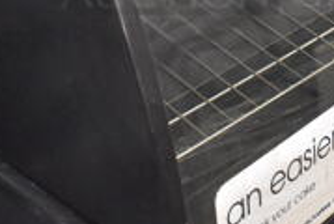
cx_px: 257
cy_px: -84
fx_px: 855
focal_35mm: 92
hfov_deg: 21.9
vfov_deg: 14.2
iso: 7200
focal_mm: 18
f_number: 3.5
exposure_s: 1/125
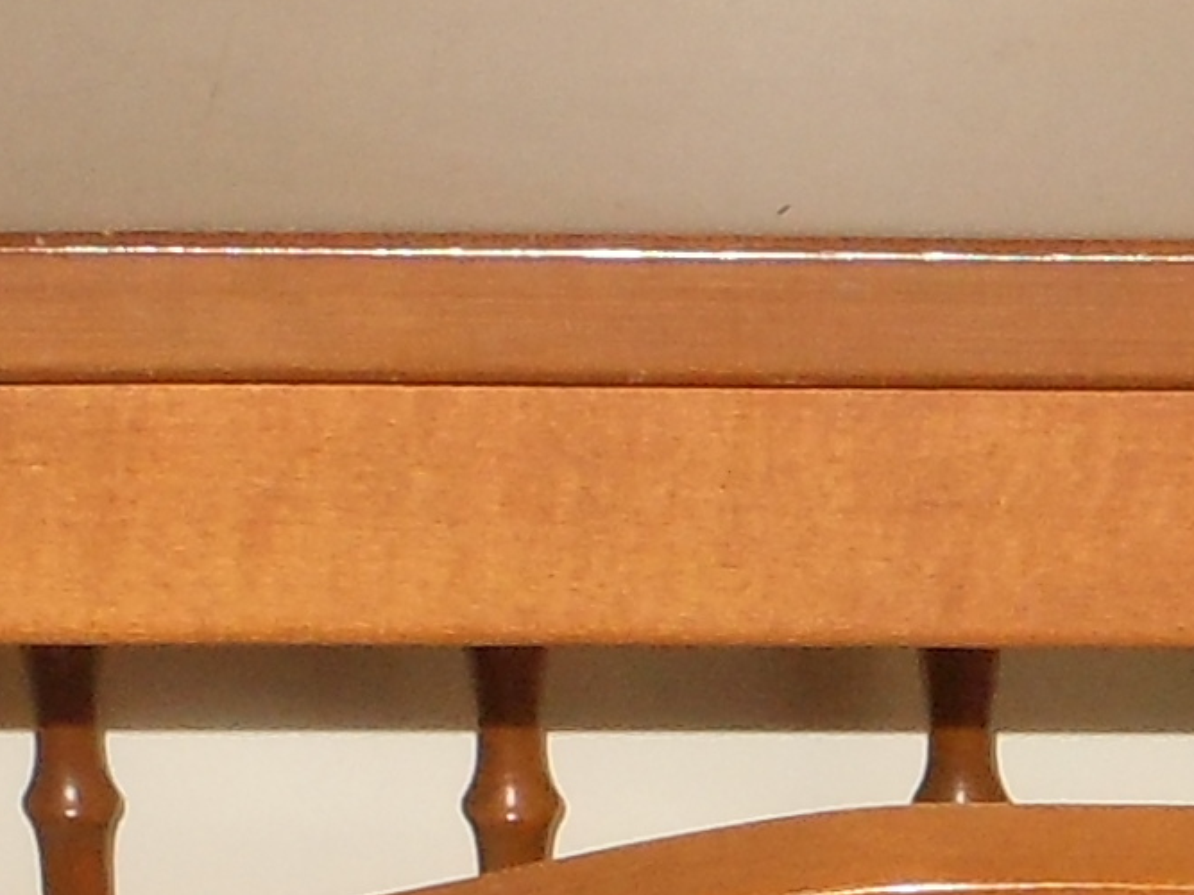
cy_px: 1670
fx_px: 7863
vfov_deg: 6.4
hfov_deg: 8.6
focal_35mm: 228
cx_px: 1350
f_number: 4
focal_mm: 5.9
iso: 200
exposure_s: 1/25
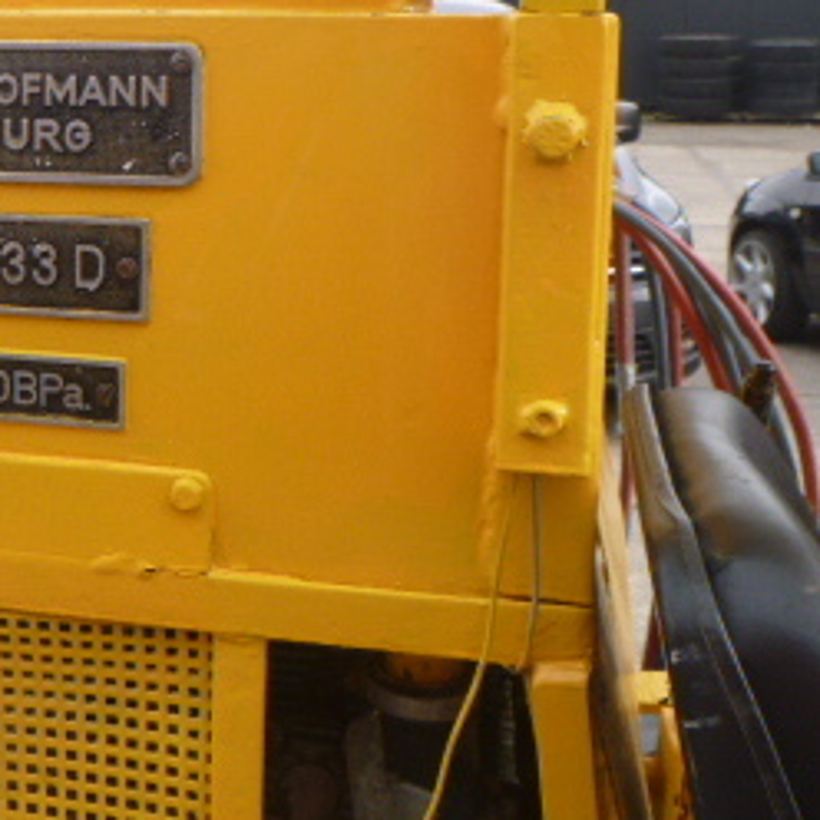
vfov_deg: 29.4
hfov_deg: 28.8
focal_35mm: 57
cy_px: 175
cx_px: 73
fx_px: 1528
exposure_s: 1/125
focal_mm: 4.5
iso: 100
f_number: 3.9
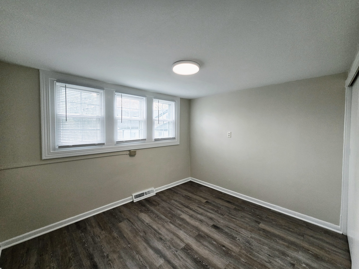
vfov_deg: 89.9
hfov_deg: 106.2
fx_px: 135
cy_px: 134
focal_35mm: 13
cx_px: 180
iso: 200
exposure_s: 1/370
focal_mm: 2.2
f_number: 2.2
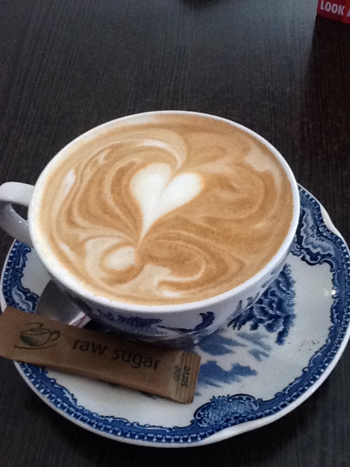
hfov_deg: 32.9
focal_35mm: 44
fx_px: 593
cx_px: 175
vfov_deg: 42.9
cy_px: 234
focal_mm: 2.03
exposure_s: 1/30
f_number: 2.4
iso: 200
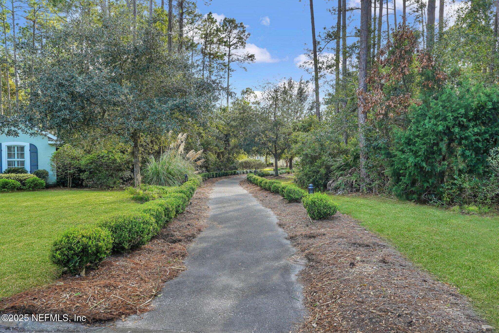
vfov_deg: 50.4
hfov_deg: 70.4
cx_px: 250
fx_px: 353
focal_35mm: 26
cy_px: 166
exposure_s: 1/125
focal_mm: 25.5
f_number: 9
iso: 500
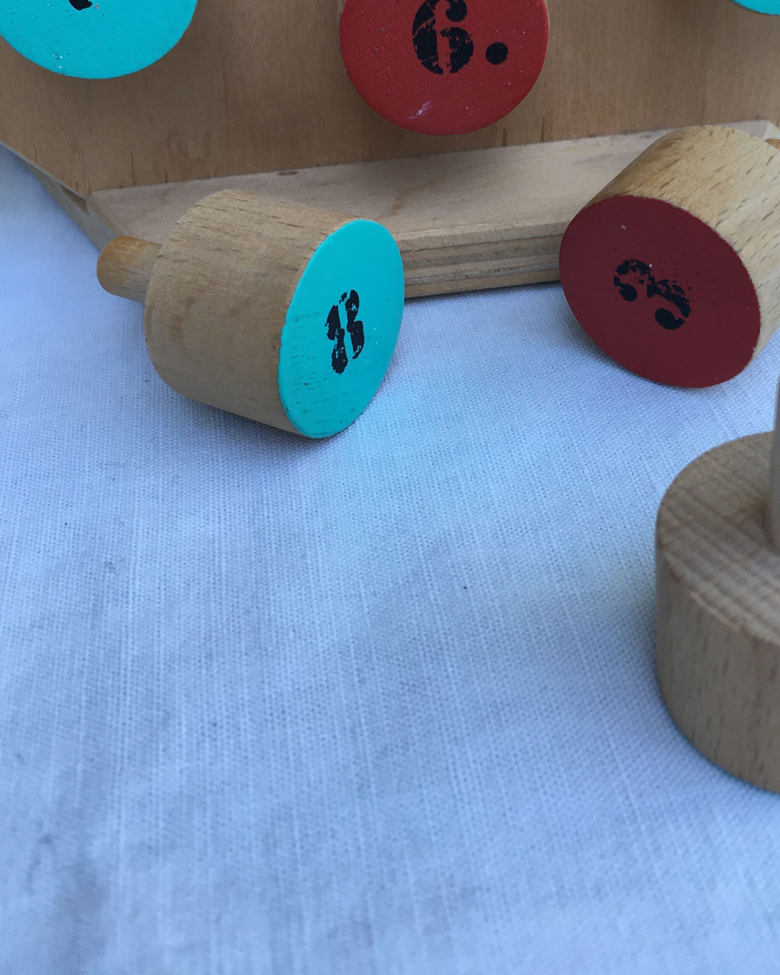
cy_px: 292
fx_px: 1154
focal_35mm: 40
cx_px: 462
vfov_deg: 44.8
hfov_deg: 37.2
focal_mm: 4.15
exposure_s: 1/100
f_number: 2.2
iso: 32
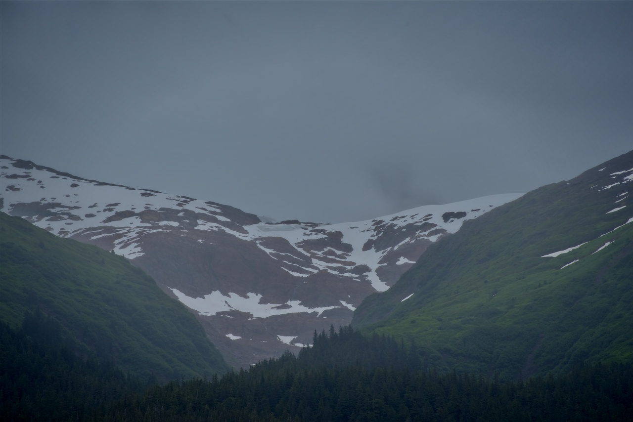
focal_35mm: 210
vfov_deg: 6.5
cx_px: 316
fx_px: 3693
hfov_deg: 9.8
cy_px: 211
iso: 100
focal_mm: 210
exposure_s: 1/500
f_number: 10
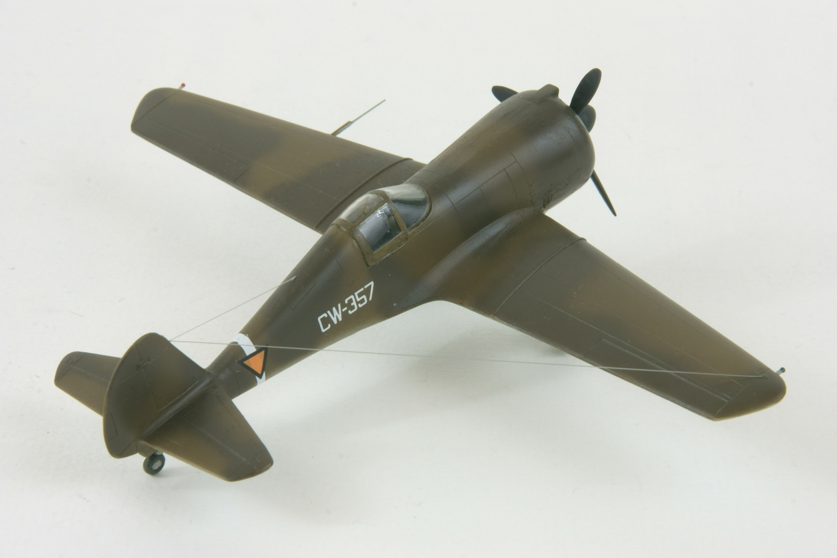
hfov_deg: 11.4
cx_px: 418
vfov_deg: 7.6
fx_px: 4185
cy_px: 279
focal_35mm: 180
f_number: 29
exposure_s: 1
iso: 80
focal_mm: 120
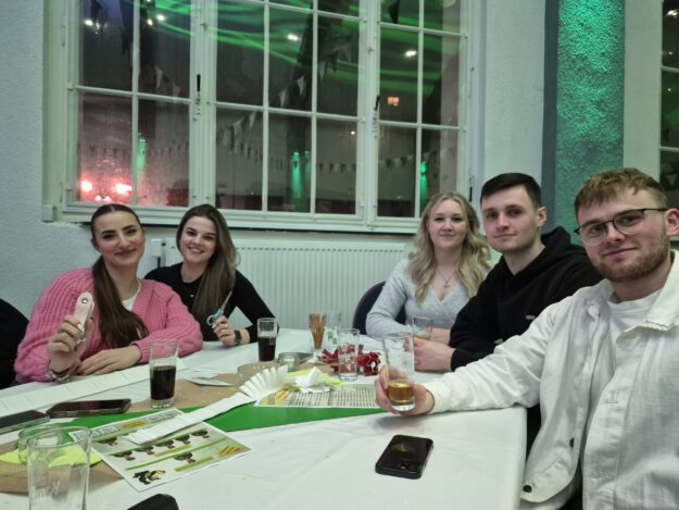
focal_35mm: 23
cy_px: 255
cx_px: 340
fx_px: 451
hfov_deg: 73.9
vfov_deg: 58.9
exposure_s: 1/50
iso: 1600
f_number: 1.8
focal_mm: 5.4
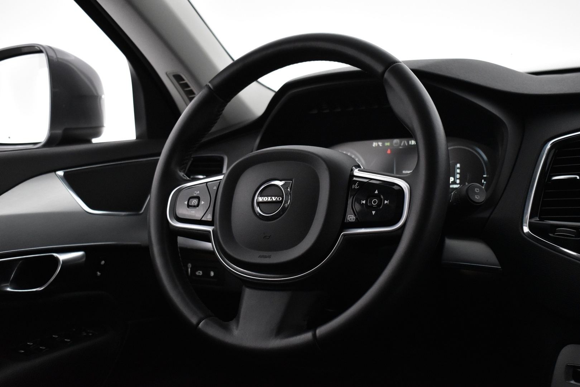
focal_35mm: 46
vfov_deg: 29.0
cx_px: 290
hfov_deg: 42.3
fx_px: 749
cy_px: 194
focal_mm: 31
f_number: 4.2
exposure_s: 1/80
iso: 3200
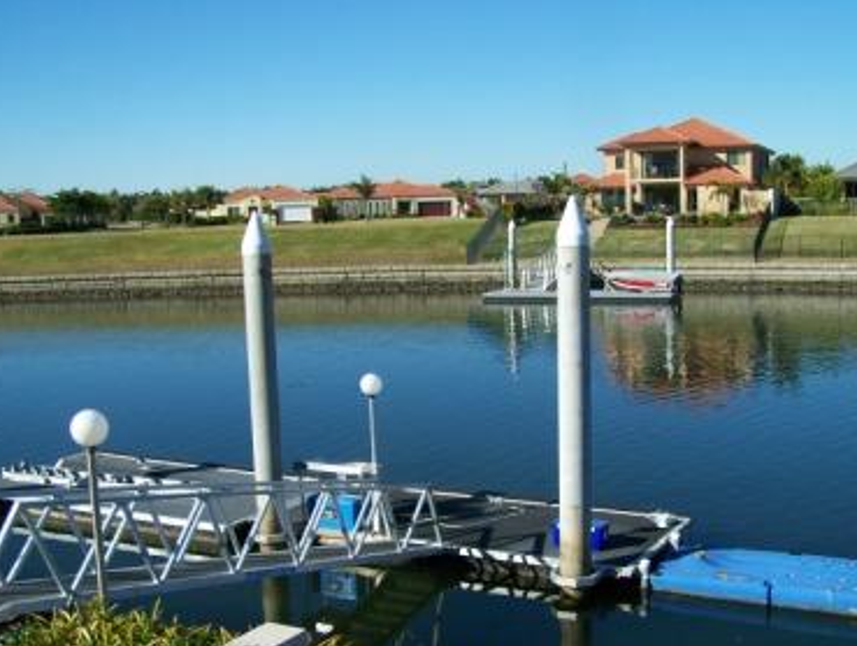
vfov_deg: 31.5
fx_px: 1141
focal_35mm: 46
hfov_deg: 41.1
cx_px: 466
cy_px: 388
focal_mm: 6.3
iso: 80
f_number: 4
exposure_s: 1/800
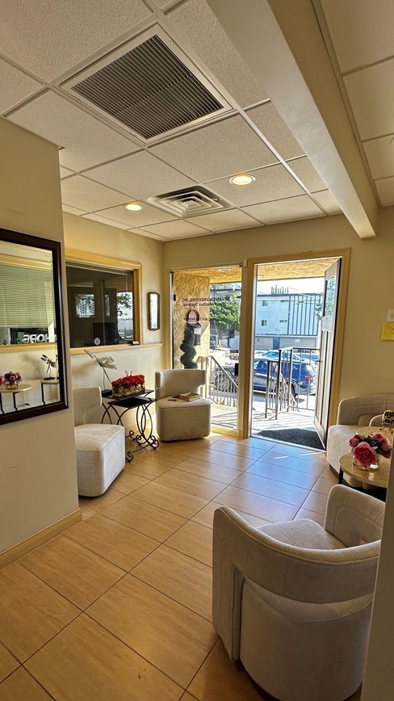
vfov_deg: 92.5
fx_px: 334
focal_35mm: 18
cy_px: 379
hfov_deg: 61.0
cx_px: 190
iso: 40
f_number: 2.2
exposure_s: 1/135
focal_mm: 2.22
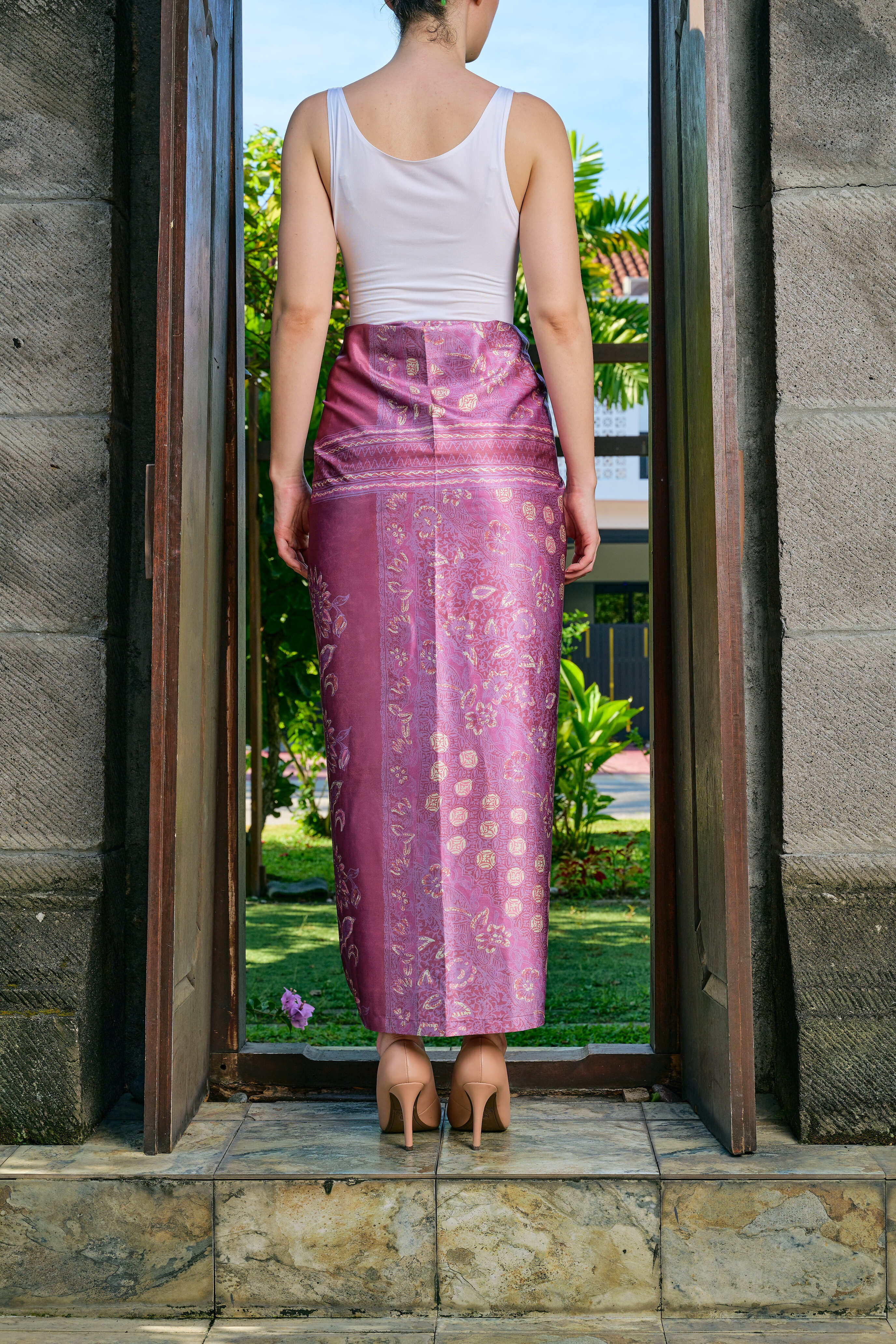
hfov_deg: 26.0
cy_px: 672
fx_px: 1941
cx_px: 448
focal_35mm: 52
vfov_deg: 38.2
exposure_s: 1/160
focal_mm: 52
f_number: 8
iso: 100
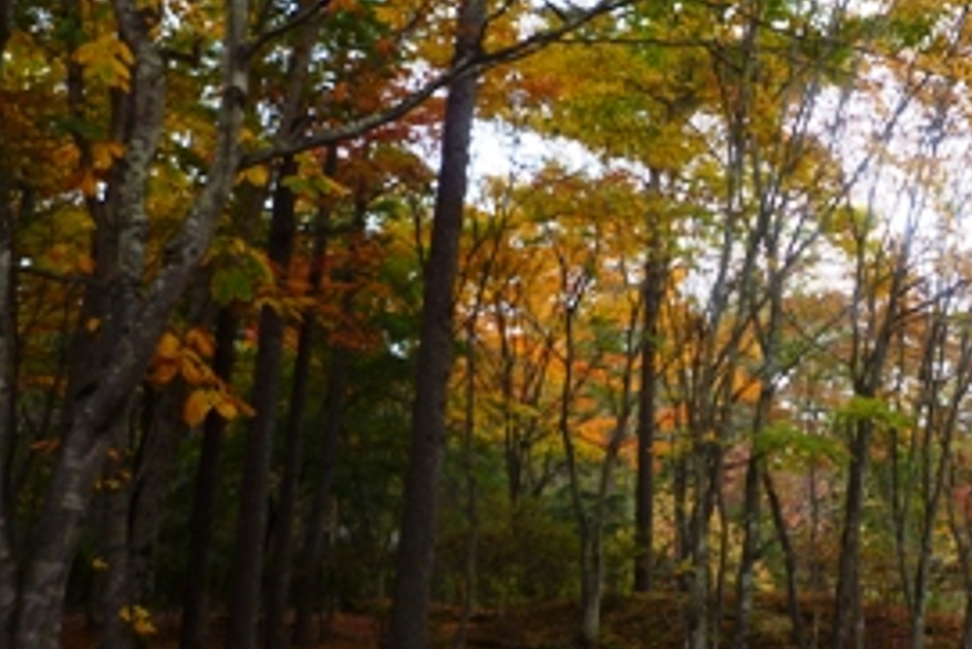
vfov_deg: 29.3
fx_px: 1243
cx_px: 832
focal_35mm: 46
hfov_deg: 40.2
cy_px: 305
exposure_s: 1/125
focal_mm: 4.4
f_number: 2.8
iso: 80
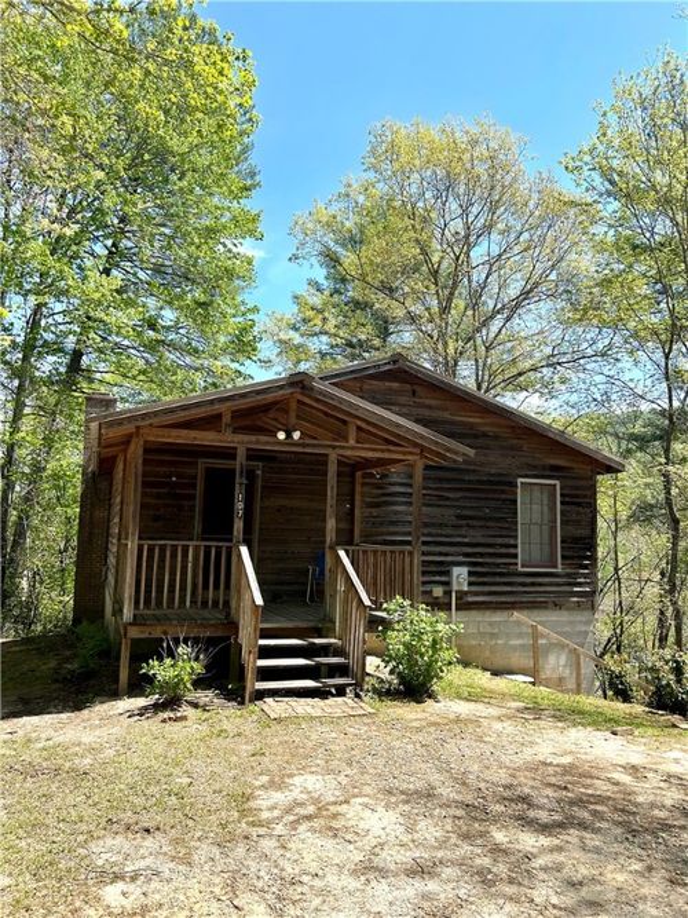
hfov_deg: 53.0
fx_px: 689
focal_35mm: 26
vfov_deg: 67.3
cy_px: 459
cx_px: 344
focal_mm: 5.7
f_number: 1.5
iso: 50
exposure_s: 1/2353
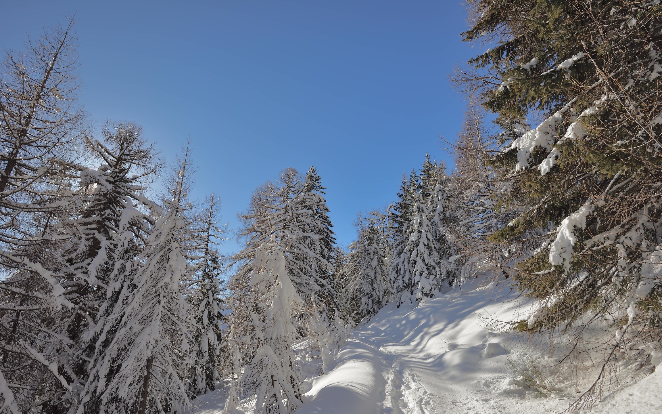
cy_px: 219
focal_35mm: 17
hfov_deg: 94.4
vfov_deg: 67.9
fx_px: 307
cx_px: 330
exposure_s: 1/250
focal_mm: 16
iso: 100
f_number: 8
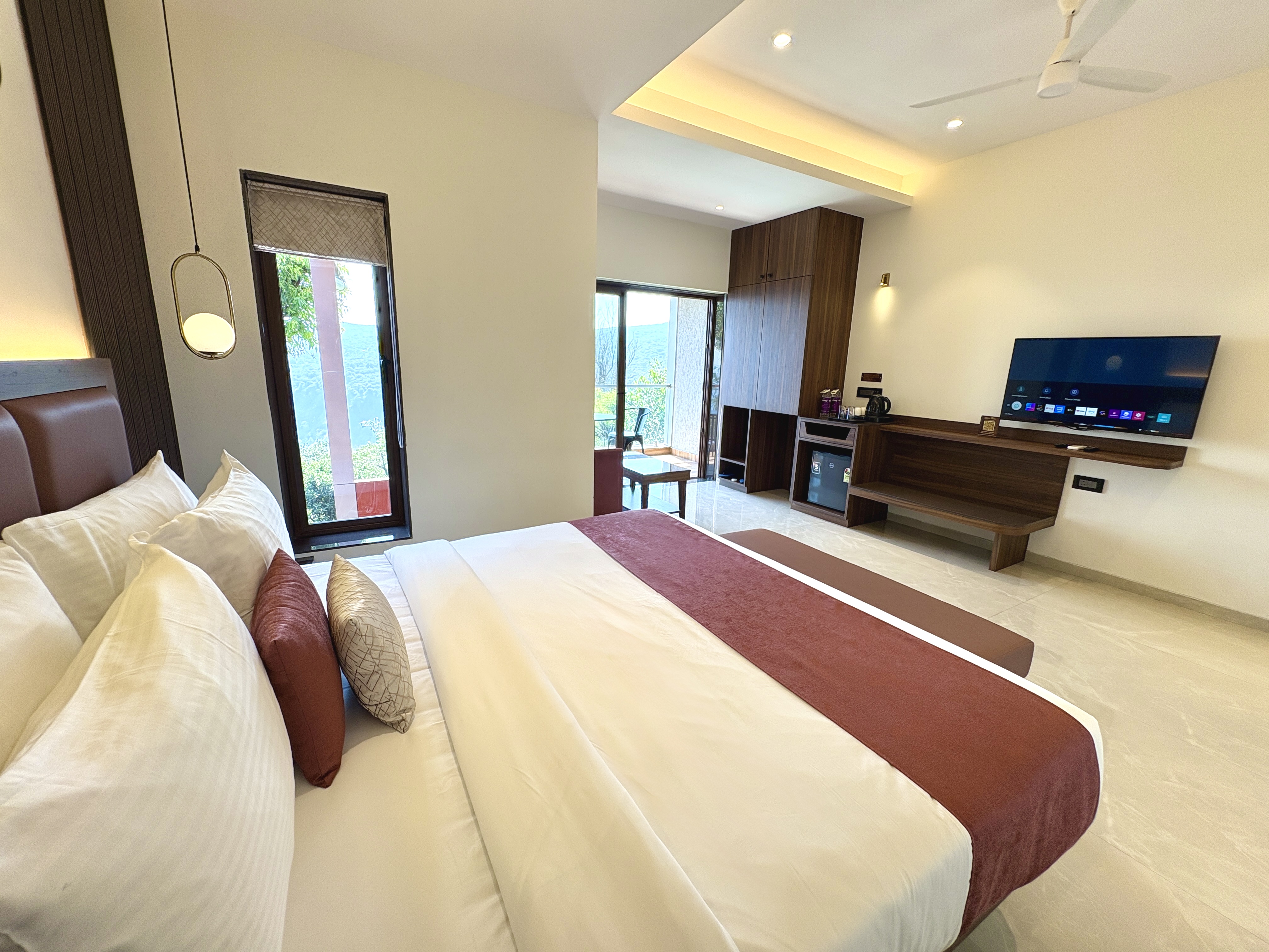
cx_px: 634
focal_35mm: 14
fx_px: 513
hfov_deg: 102.1
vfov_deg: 85.7
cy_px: 476
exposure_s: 1/168
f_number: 2.2
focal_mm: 2.22
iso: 64
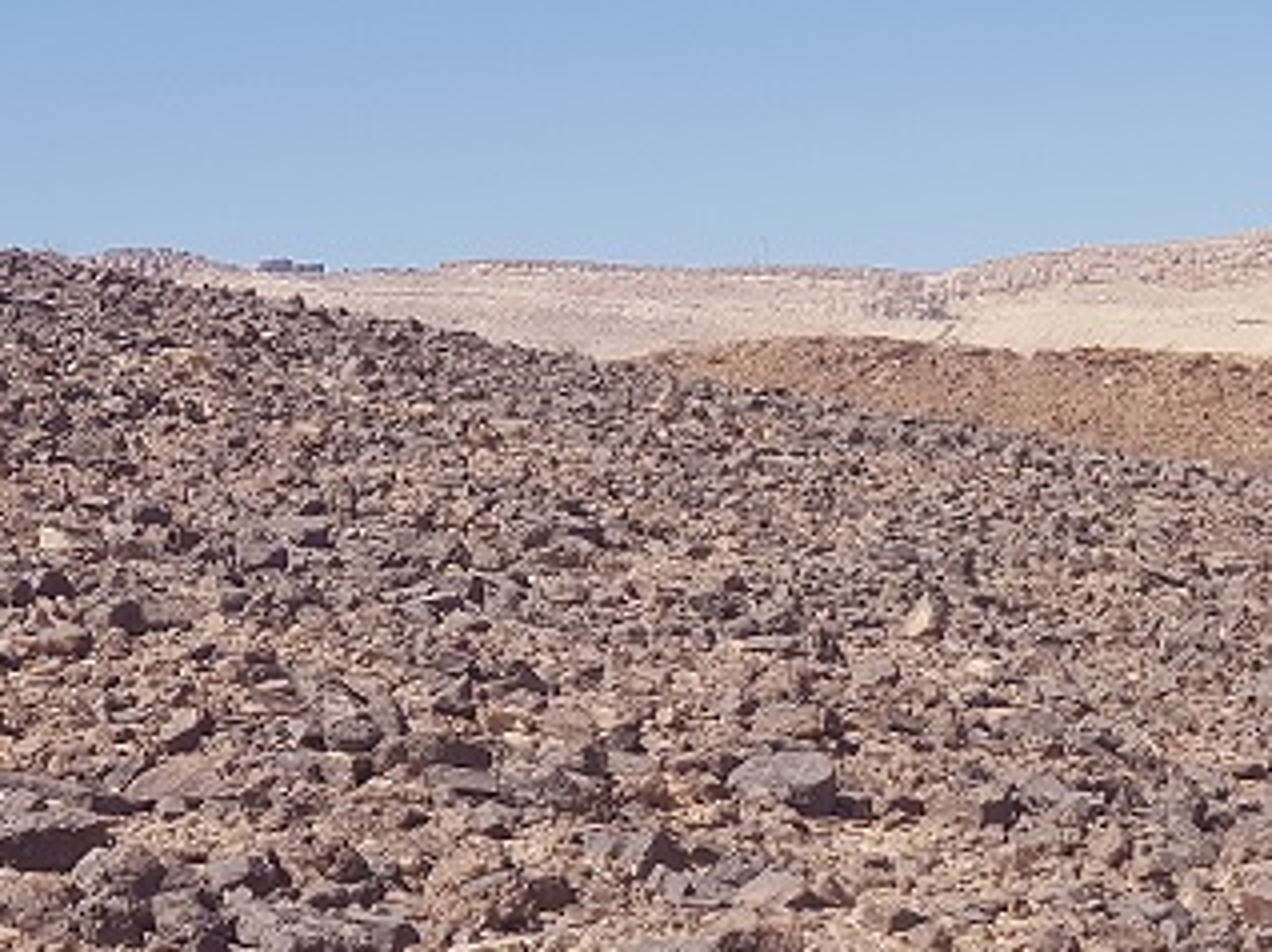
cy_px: 696
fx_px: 3635
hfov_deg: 19.5
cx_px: 1138
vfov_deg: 14.9
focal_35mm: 99
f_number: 2.4
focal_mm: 6
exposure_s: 1/768
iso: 25
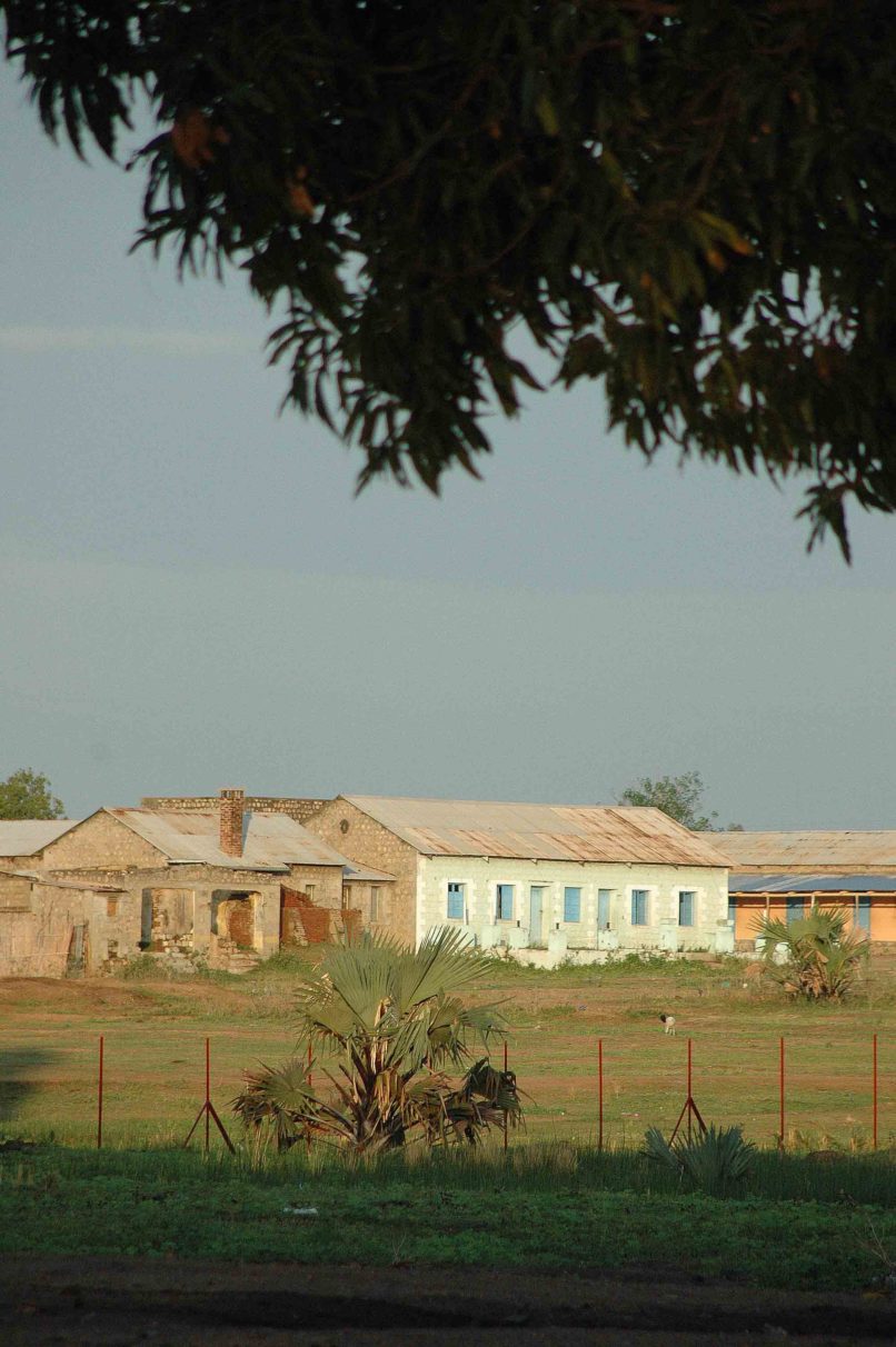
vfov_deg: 6.9
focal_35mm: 300
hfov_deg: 4.6
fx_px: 11218
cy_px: 674
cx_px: 448
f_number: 5.6
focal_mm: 200
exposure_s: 1/500
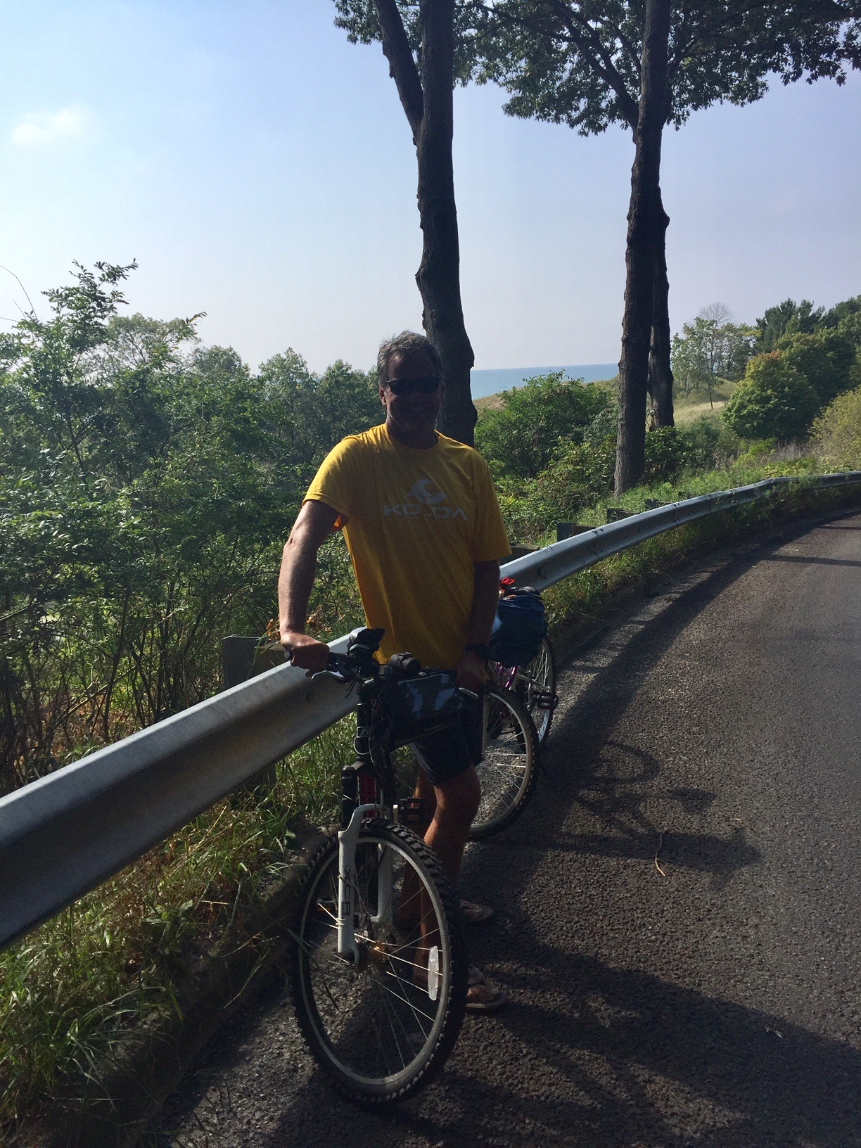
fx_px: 962
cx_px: 430
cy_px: 574
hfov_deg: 48.2
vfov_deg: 61.7
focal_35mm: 29
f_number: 2.2
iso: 32
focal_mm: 4.15
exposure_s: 1/3049
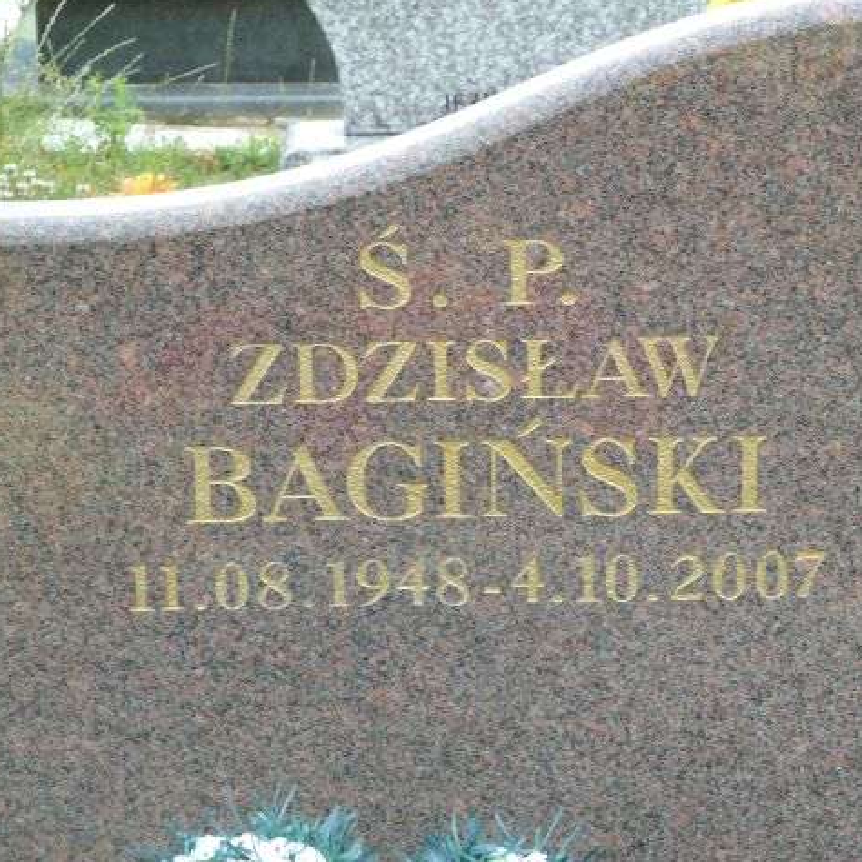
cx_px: 533
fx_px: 3493
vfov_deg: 14.1
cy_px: 427
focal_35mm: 124
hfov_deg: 14.1
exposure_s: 1/60
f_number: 4.3
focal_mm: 17
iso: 80
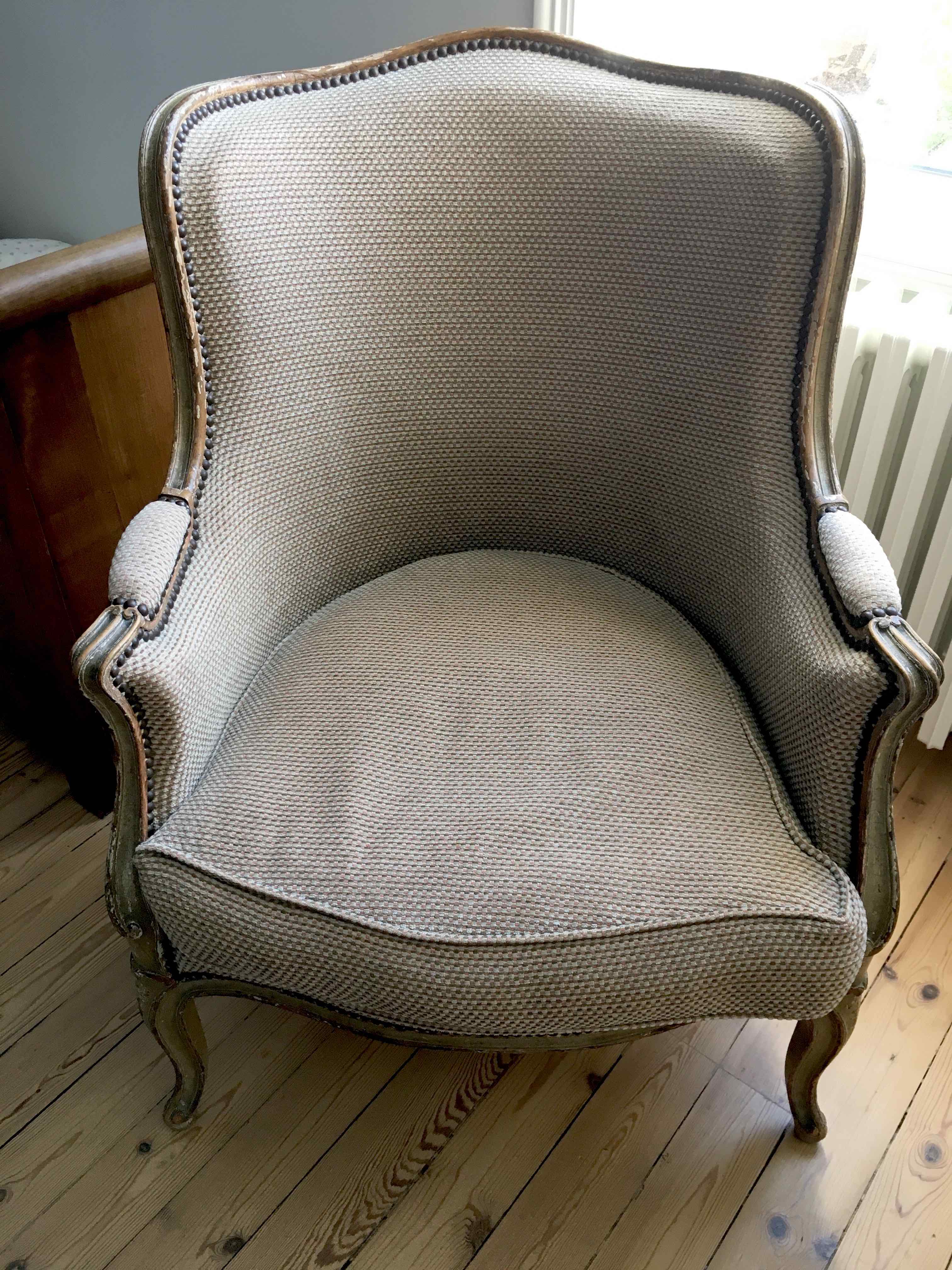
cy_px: 635
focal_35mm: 29
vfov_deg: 61.7
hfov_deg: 48.2
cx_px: 476
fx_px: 1063
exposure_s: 1/33
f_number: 2.2
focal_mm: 4.15
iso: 40
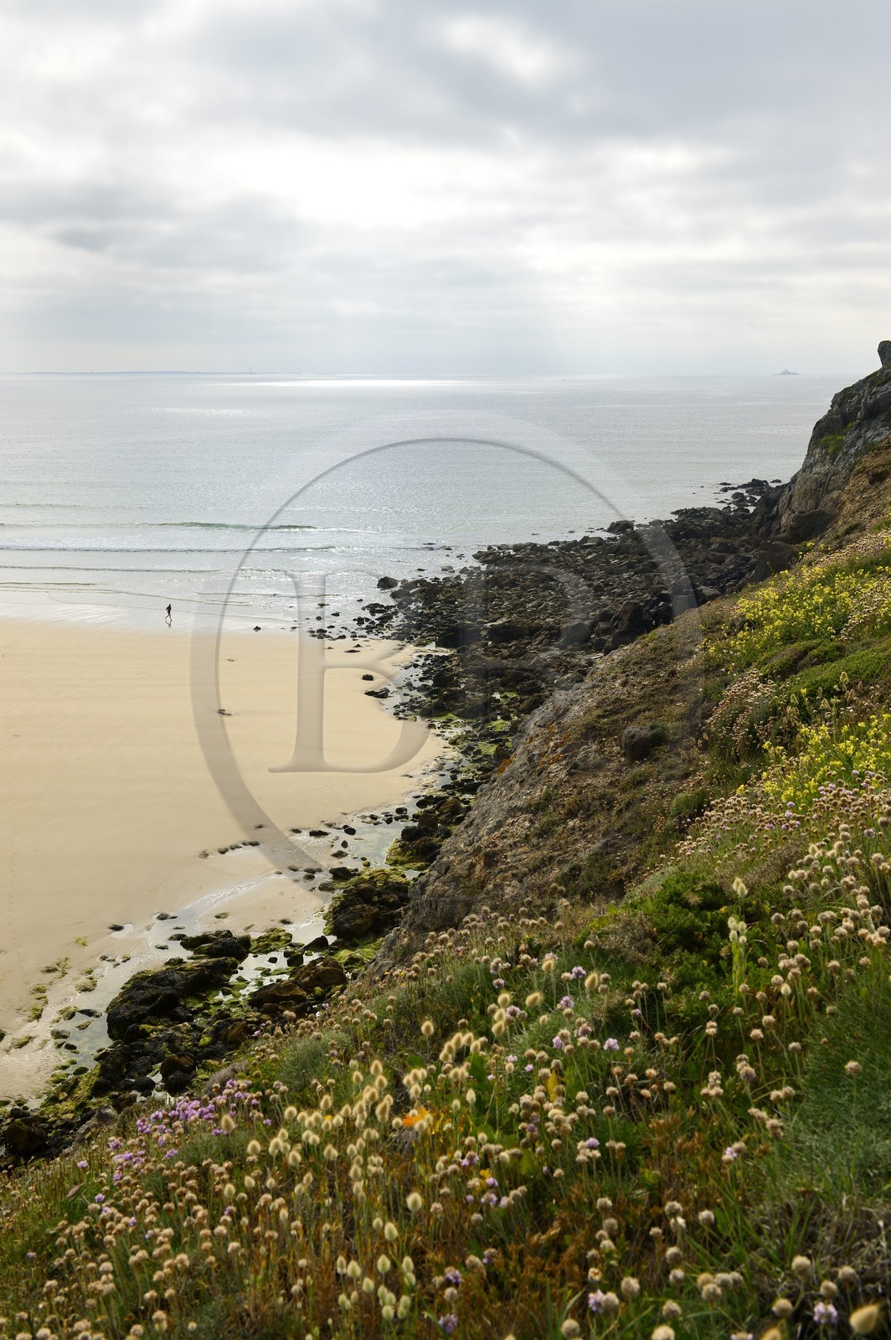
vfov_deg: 55.8
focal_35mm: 34
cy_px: 670
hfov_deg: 38.8
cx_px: 446
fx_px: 1264
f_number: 10
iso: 100
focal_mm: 34
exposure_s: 1/250
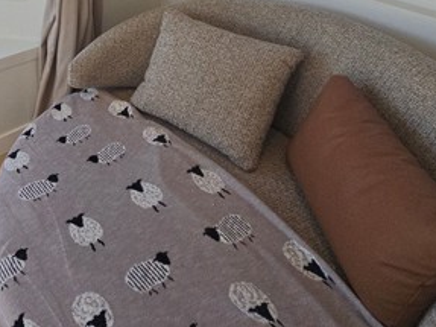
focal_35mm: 29
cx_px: 67
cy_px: 12
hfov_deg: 55.7
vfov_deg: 42.6
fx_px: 365
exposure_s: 1/258
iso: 50
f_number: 2.2
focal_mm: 2.2
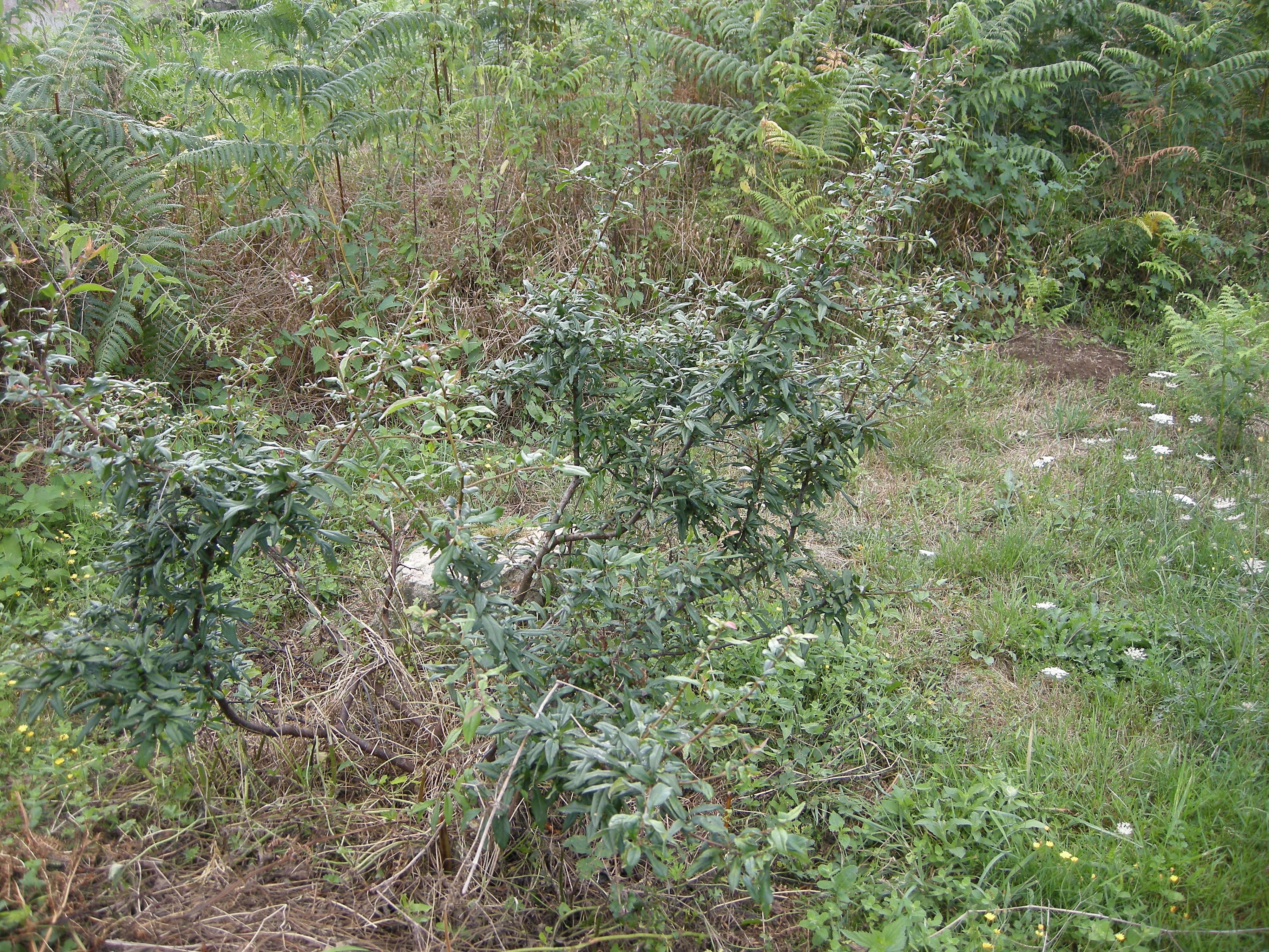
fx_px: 1283
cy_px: 476
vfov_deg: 40.7
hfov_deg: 52.6
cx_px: 634
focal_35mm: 35
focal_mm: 7.5
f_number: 3
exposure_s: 1/70.8
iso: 64
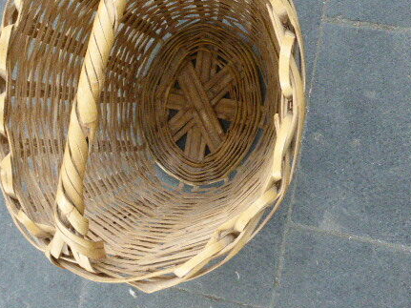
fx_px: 546
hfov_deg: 40.9
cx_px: 149
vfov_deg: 31.4
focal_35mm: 46
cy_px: 113
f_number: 3.6
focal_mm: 5.4
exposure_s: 1/40
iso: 800
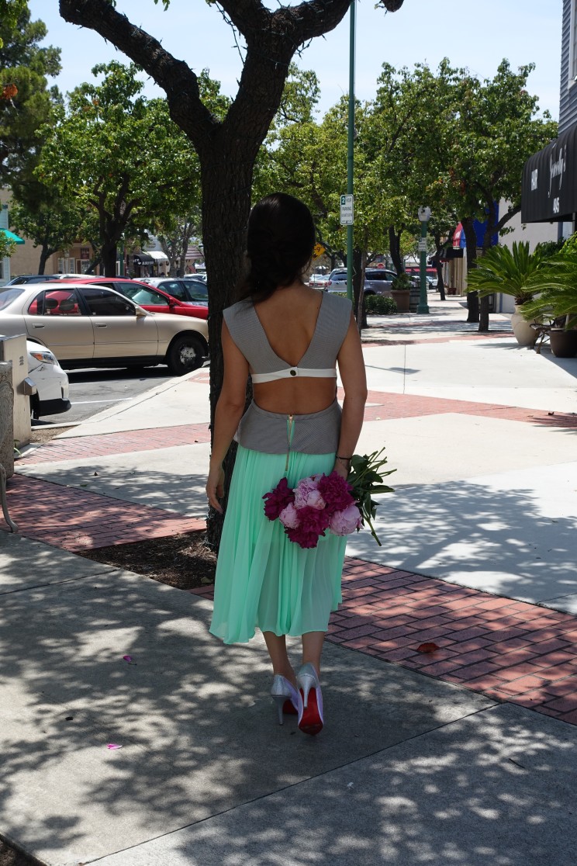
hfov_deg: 27.5
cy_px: 433
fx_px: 1178
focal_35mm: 49
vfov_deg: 40.3
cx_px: 288
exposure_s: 1/400
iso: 125
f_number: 5.6
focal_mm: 18.1
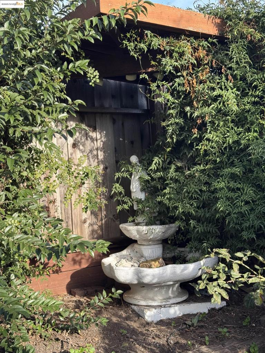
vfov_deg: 39.7
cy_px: 176
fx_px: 490
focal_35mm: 48
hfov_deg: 30.3
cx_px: 132
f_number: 1.78
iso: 64
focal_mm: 6.76
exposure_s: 1/448
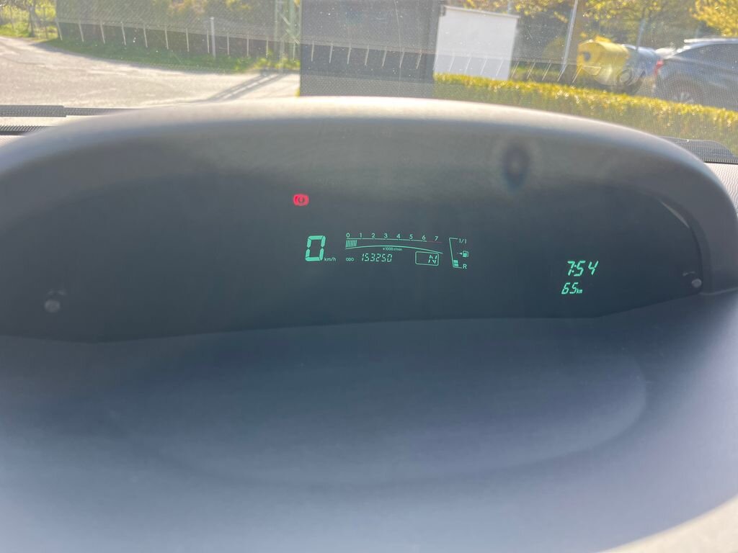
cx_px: 369
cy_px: 276
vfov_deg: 53.1
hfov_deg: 67.3
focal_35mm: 26
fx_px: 554
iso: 50
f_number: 1.6
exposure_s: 1/240
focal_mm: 5.1
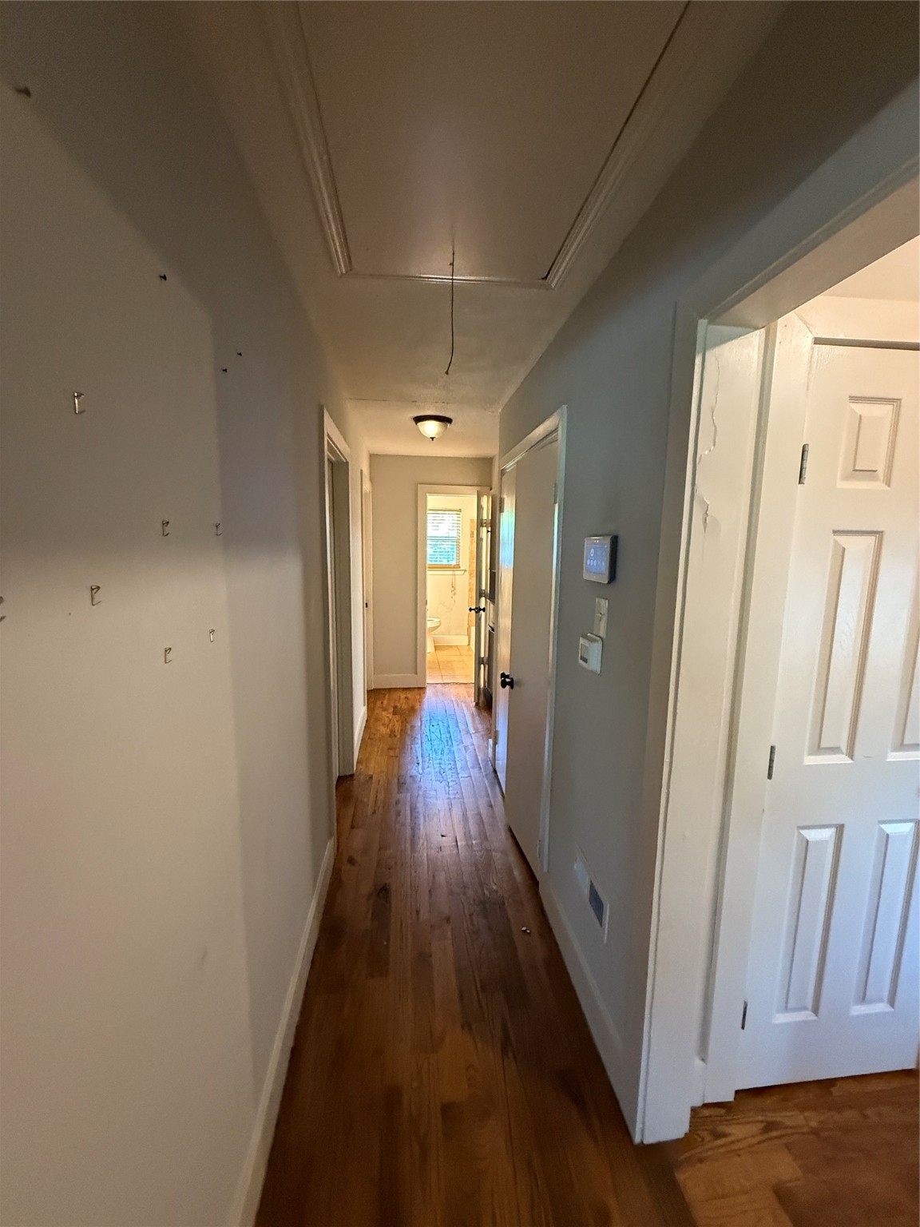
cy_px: 614
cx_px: 460
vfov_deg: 102.1
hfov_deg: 85.7
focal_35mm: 14
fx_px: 496
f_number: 2.2
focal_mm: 2.22
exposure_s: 1/60
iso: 800
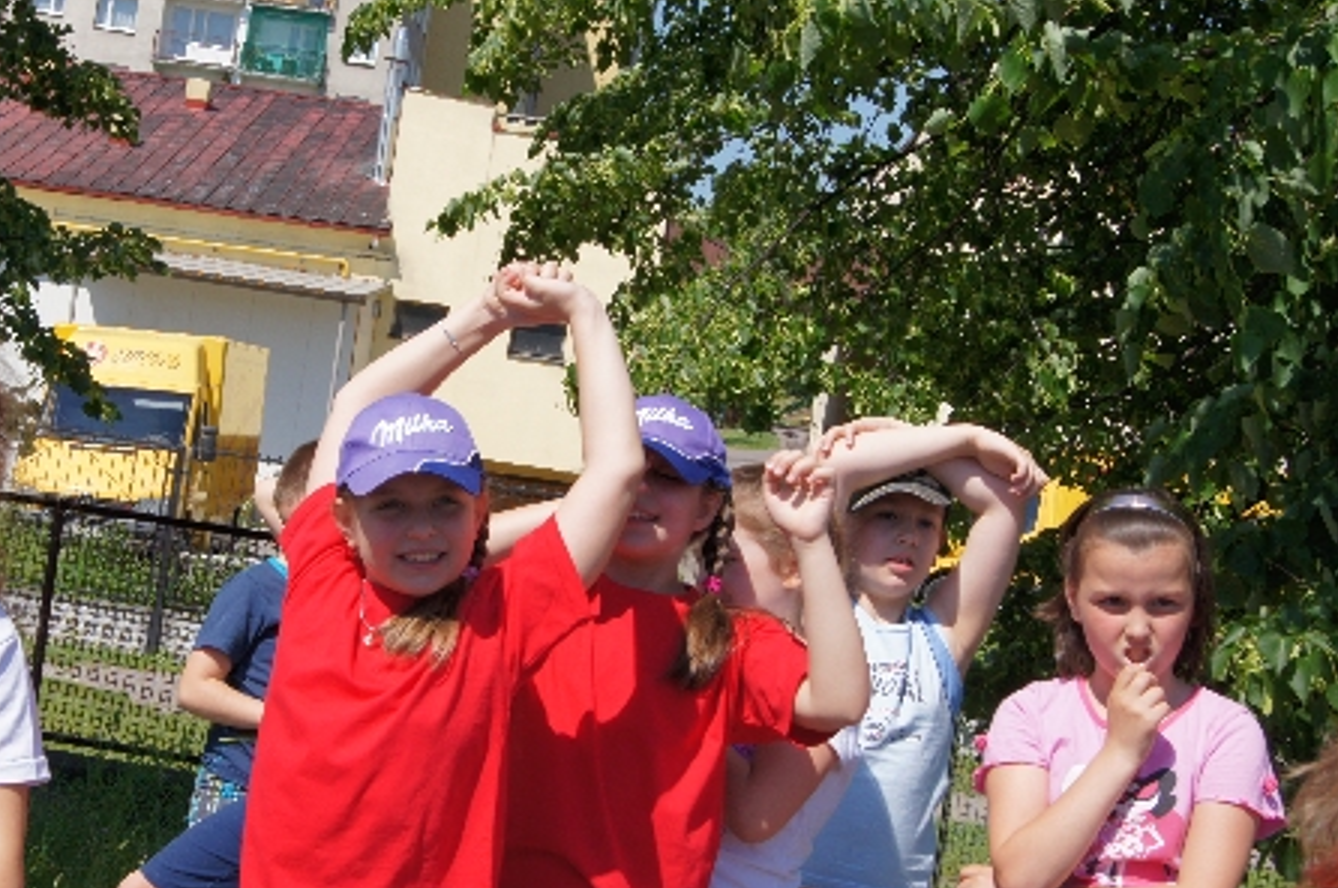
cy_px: 508
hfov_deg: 28.4
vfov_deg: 19.2
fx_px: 2623
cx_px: 450
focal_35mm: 71
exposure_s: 1/320
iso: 200
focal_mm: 35
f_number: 13
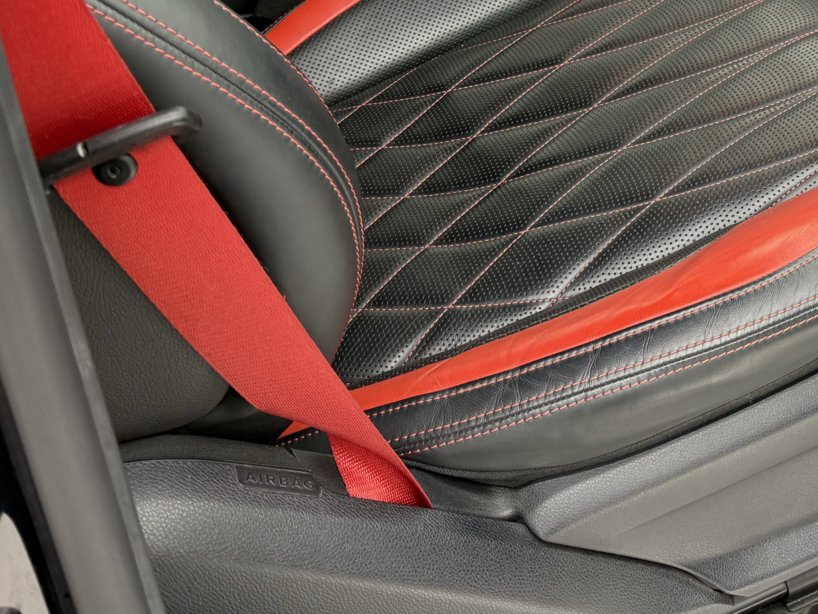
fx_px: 1371
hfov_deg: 31.8
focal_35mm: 58
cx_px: 716
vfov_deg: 23.3
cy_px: -104
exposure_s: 1/104
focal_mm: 6.76
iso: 200
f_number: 1.78
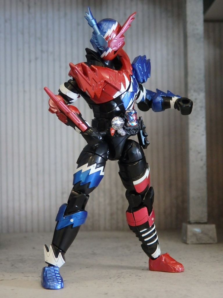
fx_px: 567
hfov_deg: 22.3
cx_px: 112
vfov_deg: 29.4
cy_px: 149
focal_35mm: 66
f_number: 4.4
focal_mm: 11.9
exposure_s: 1/60
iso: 800
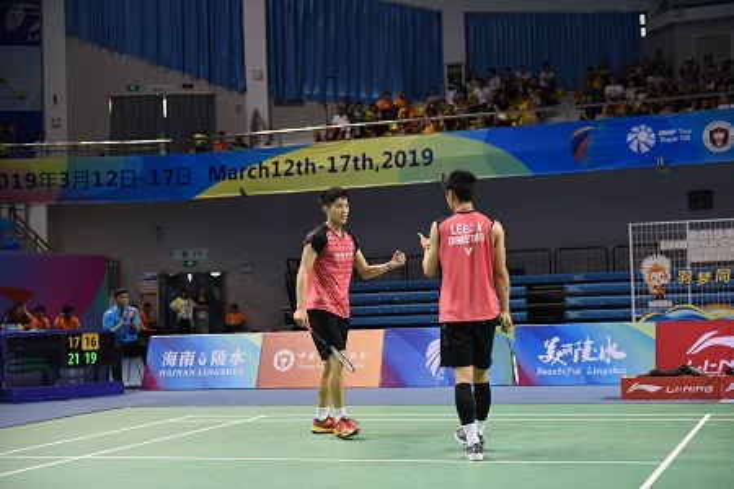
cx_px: 367
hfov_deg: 33.4
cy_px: 244
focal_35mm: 60
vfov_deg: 22.6
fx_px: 1223
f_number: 2.8
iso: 1250
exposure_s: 1/500
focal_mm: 60
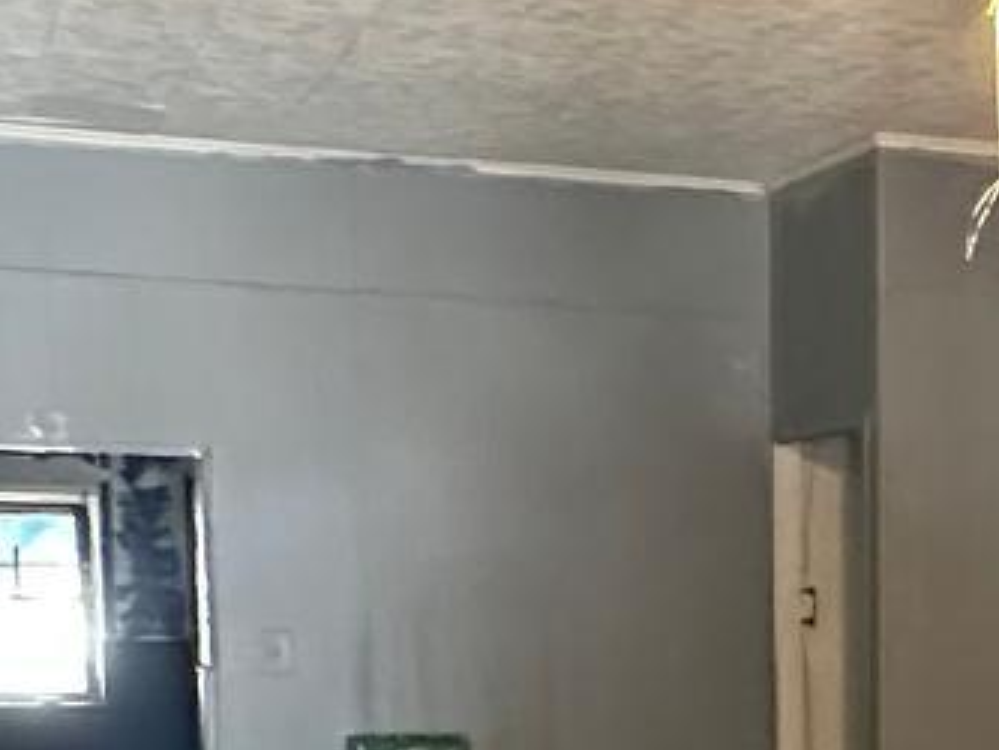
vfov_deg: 16.3
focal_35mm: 86
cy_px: 945
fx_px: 2483
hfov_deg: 21.7
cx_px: 1077
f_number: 2.2
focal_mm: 2.22
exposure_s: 1/60
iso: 1000
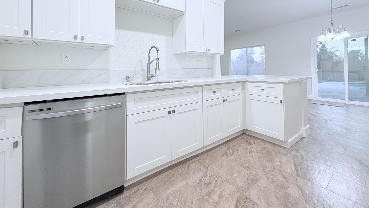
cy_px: 67
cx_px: 183
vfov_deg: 65.0
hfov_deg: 99.4
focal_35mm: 16
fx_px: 157
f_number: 2.2
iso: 160
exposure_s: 1/60
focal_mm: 2.22
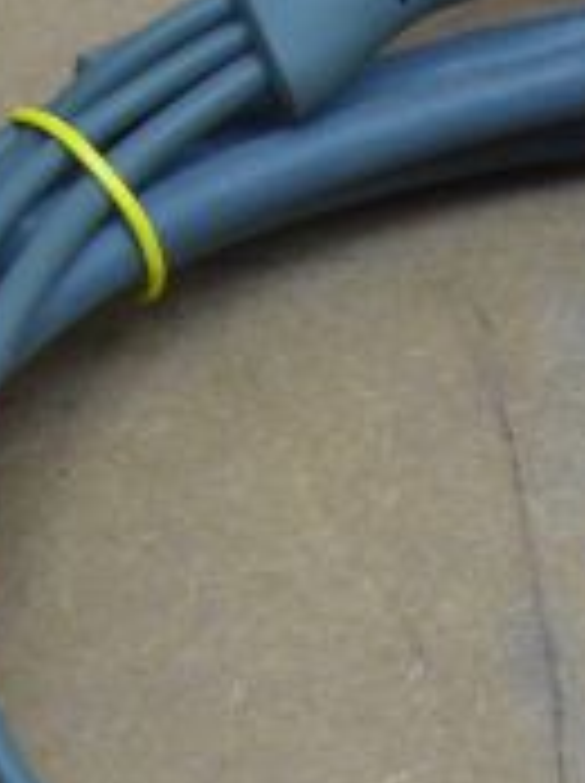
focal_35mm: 161
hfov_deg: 8.9
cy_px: 590
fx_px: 3637
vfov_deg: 12.3
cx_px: 940
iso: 80
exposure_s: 1/25
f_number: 2.8
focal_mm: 5.8
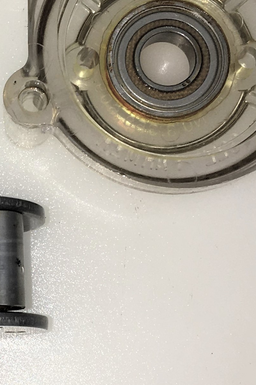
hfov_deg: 19.8
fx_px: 693
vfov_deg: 30.8
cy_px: 145
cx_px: -43
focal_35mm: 65
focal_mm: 4.15
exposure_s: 1/154
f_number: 2.2
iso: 25
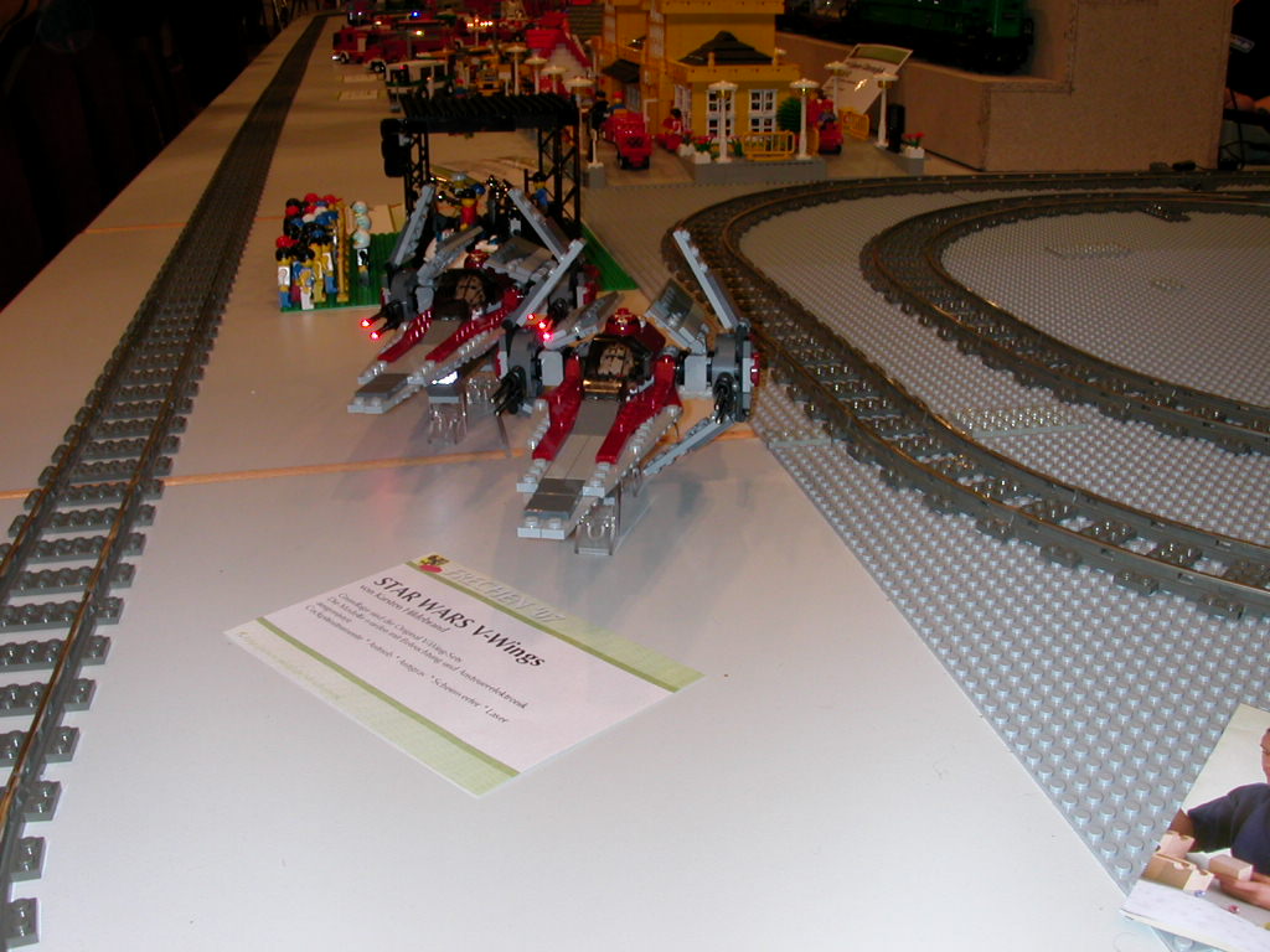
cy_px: 476
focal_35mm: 37
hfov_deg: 50.1
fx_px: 1357
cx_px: 635
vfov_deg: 38.7
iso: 100
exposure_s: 1/30
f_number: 4.5
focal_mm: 5.6
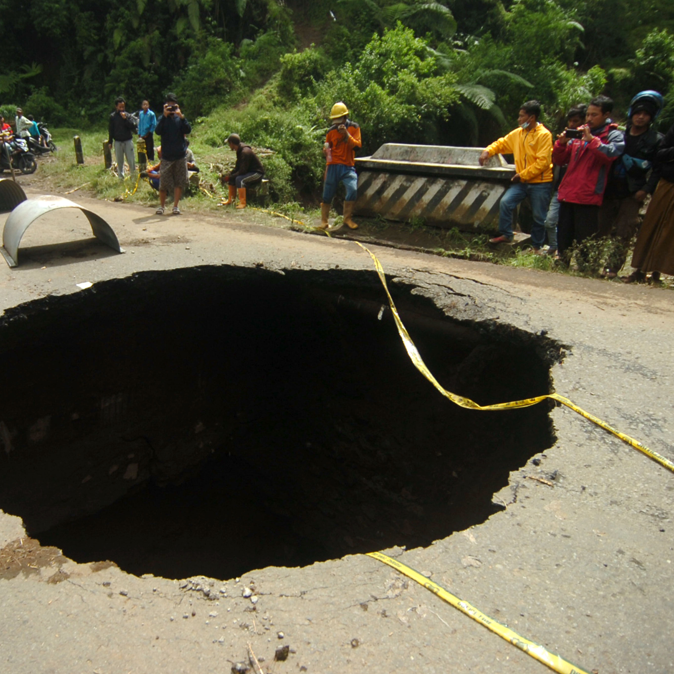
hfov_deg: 66.2
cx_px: 249
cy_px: 337
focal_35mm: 23
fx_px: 507
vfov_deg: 67.3
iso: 200
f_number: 4
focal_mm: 12
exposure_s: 1/2000
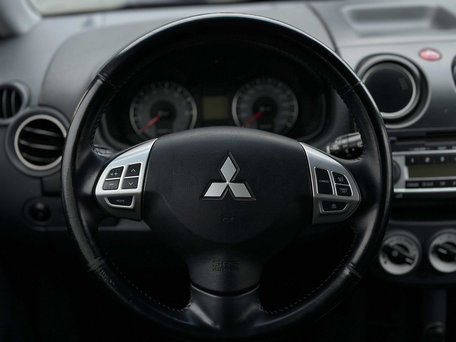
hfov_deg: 39.7
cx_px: 228
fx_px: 632
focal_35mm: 48
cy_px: 171
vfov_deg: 30.3
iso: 125
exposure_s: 1/86
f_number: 1.78
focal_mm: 6.86
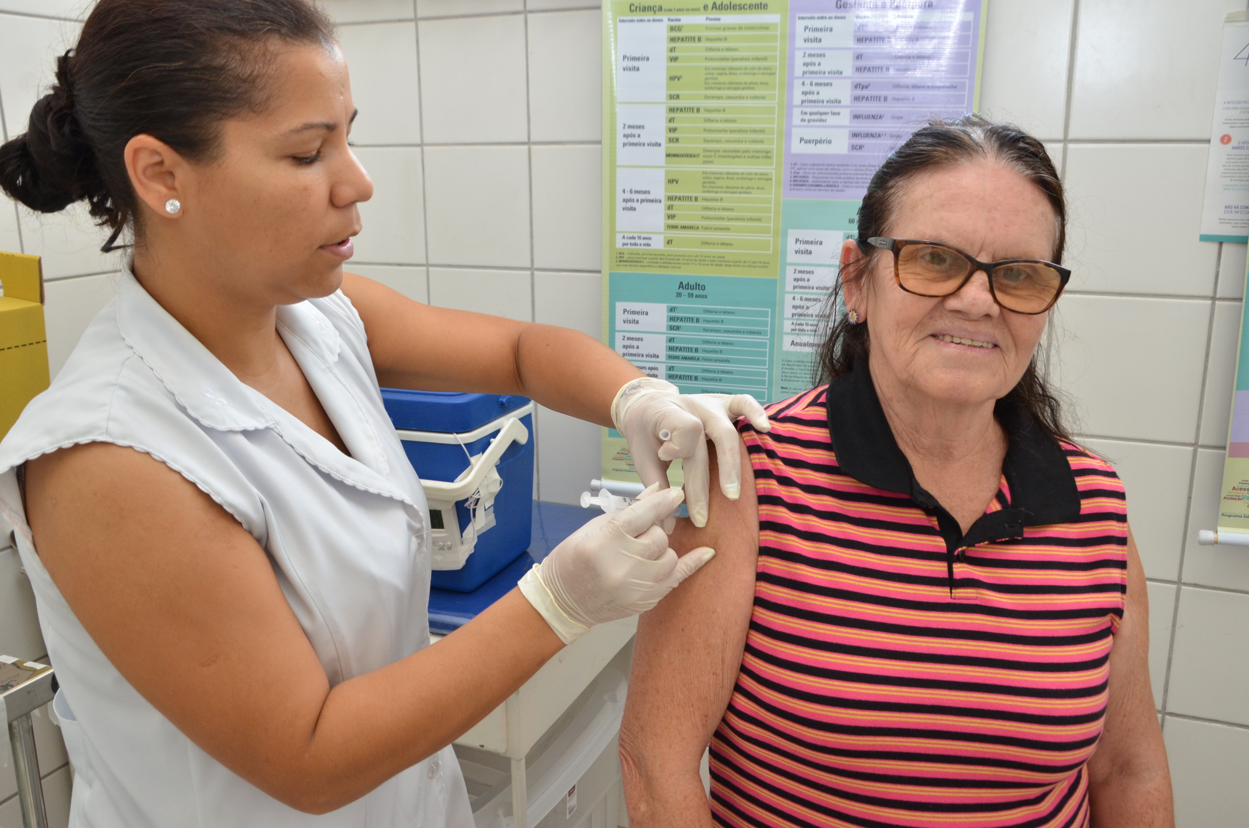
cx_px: 624
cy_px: 414
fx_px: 1091
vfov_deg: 41.5
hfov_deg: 59.6
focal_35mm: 32
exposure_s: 1/60
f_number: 7.1
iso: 800
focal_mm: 21
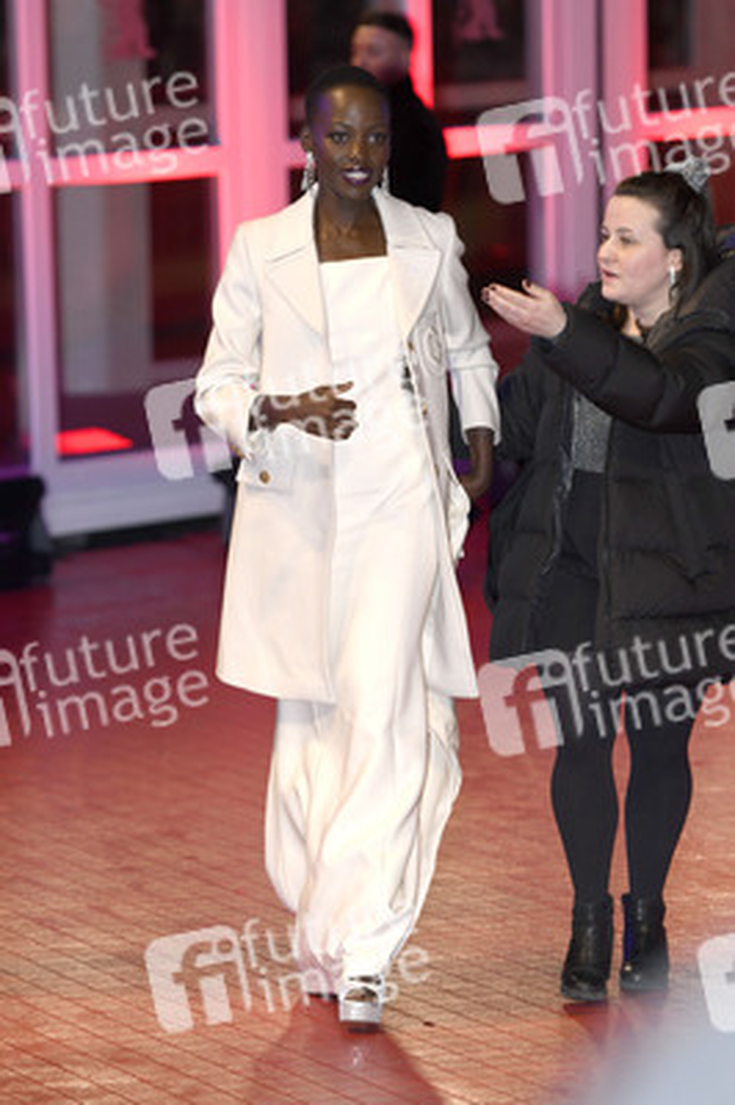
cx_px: 368
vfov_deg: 14.2
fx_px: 4448
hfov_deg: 9.4
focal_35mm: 145
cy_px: 552
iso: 800
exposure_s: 1/640
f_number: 3.5
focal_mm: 145
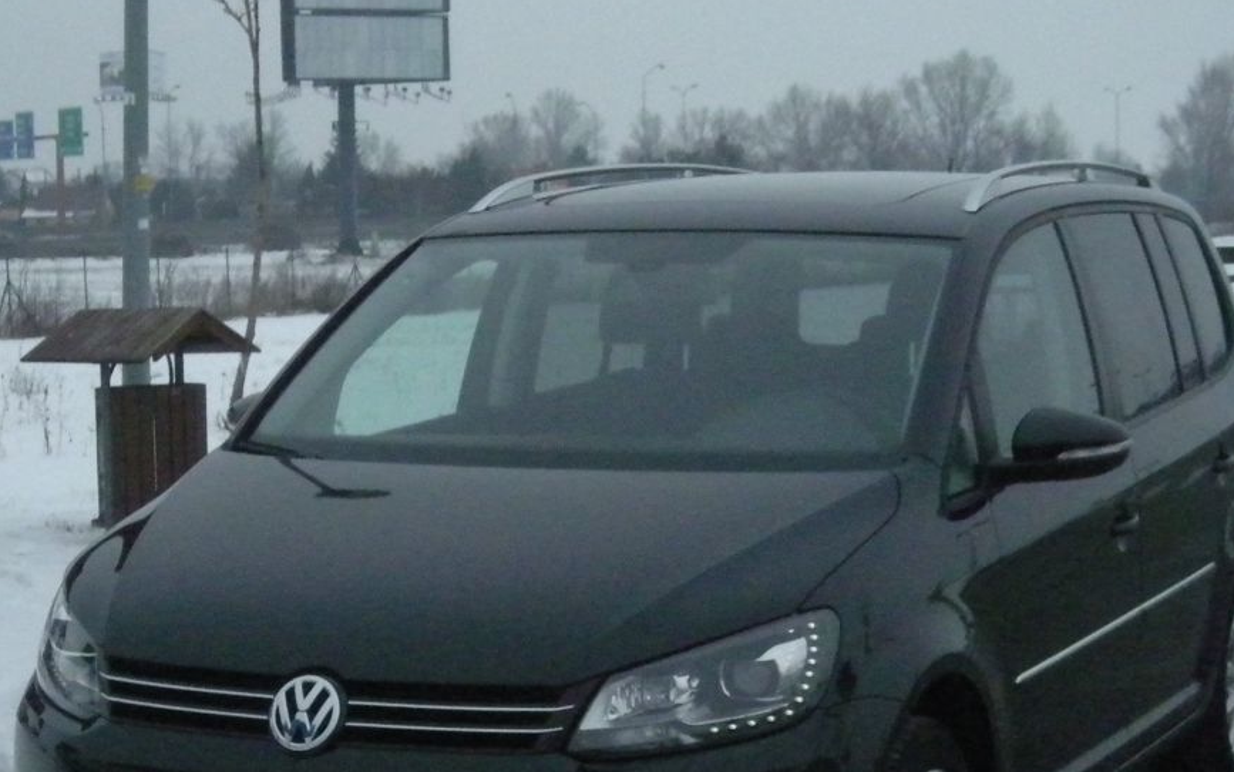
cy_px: 468
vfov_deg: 13.2
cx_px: 473
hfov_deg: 21.0
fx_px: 3330
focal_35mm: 99
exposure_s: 1/936
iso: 800
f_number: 6.7
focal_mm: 8.8
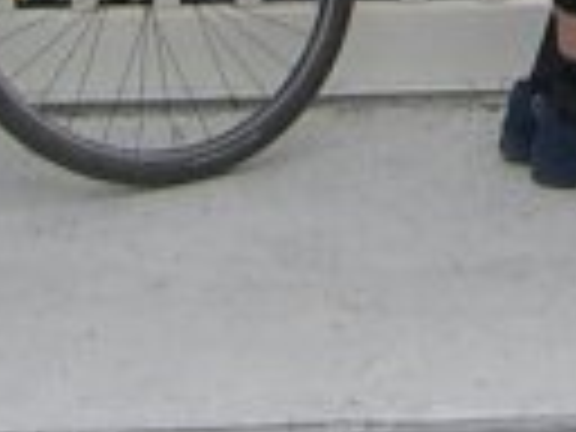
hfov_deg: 8.9
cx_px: 864
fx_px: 3627
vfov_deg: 6.5
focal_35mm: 218
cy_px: -522
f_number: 2.6
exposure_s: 1/320
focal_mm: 5.8
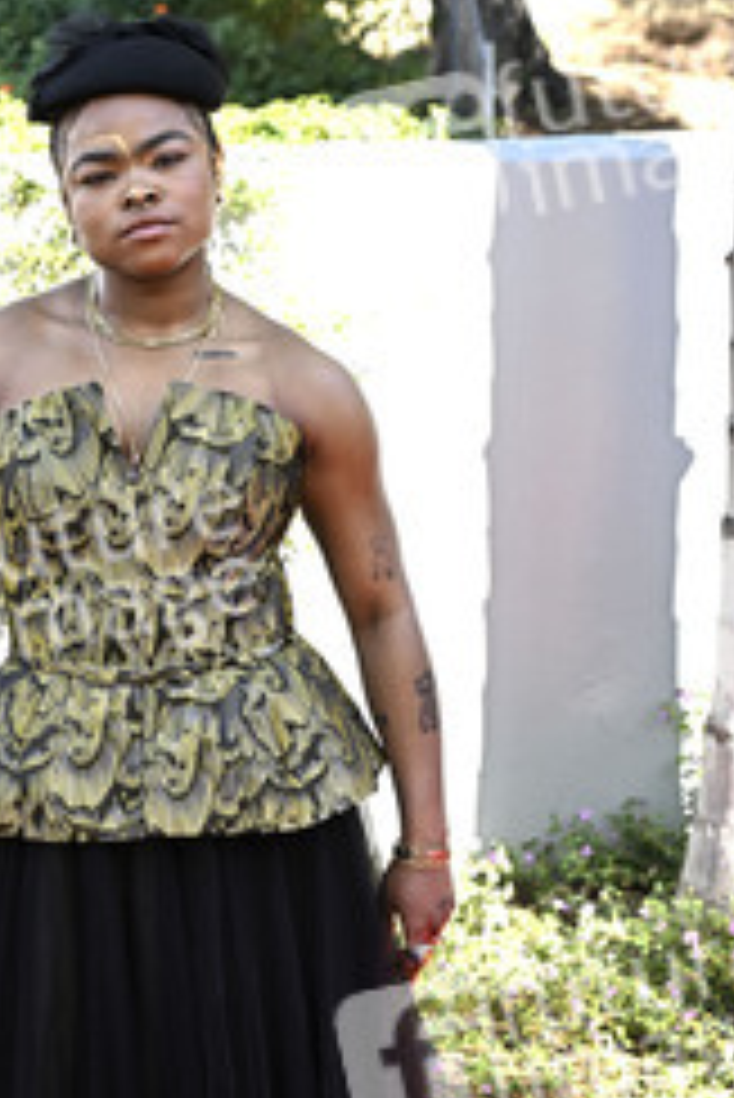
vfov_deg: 27.7
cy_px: 814
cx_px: 158
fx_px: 2199
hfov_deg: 18.8
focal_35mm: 72
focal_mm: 44
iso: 640
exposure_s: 1/320
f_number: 5.6
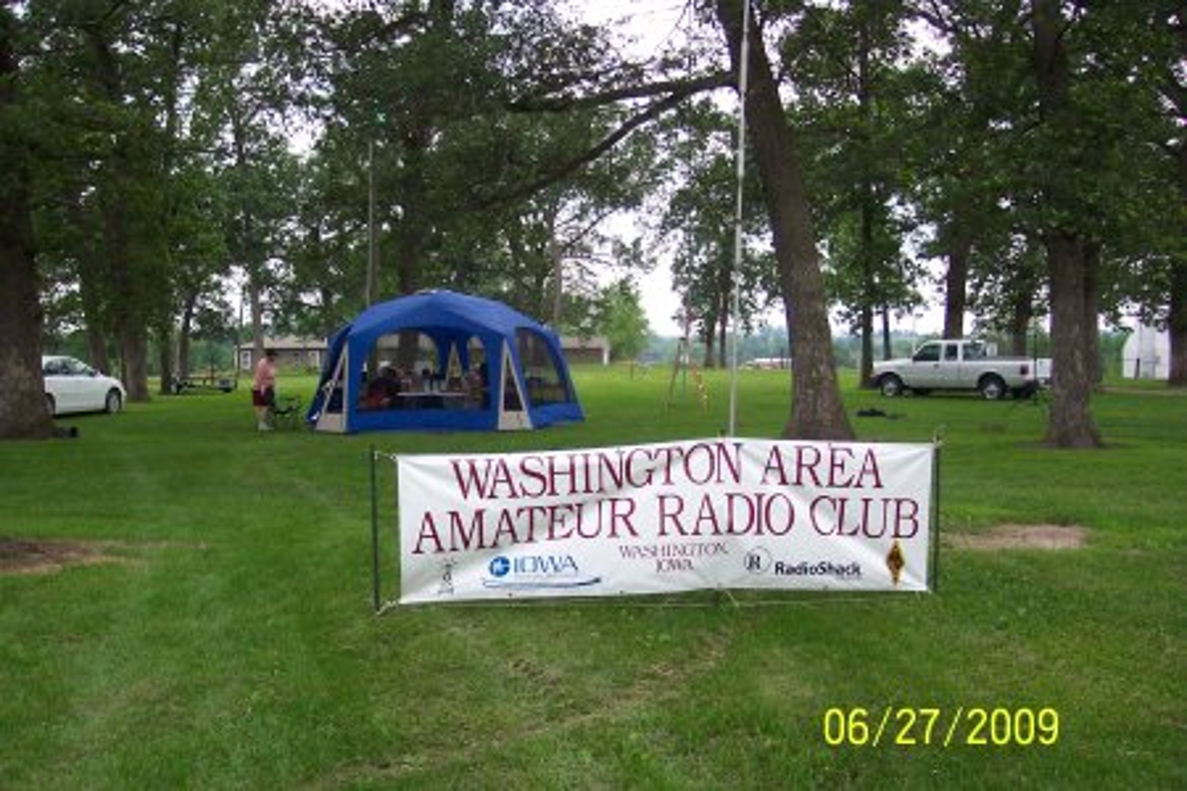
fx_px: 1253
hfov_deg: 50.7
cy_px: 396
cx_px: 594
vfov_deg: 35.1
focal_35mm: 38
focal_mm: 8
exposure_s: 1/700
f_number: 2.8
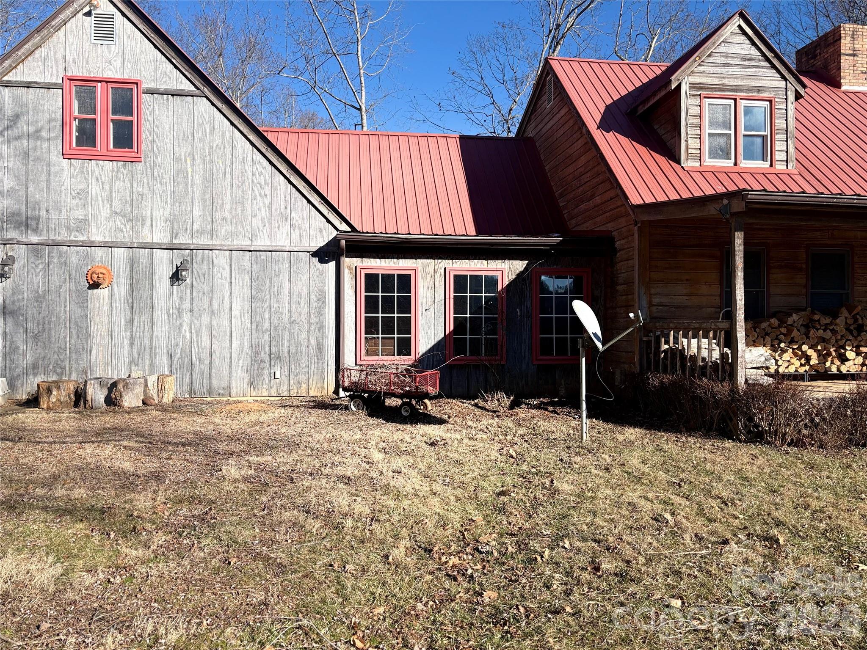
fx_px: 651
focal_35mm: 26
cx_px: 434
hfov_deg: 67.3
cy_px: 325
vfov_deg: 53.1
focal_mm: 5.96
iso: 50
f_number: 1.6
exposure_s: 1/2451
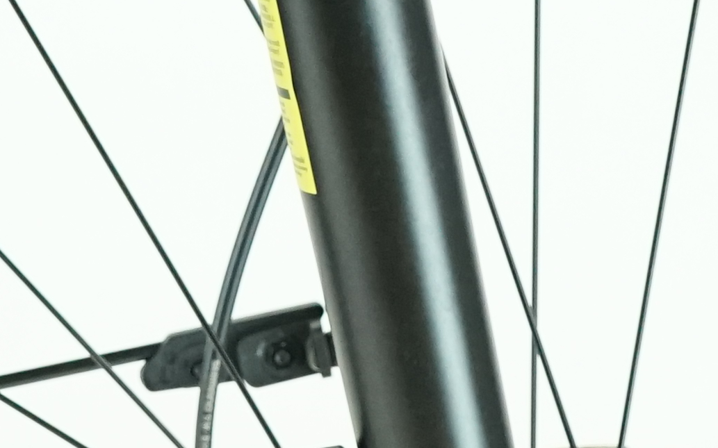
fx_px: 4402
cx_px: 307
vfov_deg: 5.8
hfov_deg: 9.3
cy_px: -164
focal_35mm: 225
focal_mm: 38
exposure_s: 1/200
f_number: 5
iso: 2500
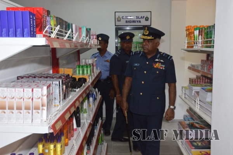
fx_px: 242
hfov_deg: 51.4
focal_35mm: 38
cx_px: 116
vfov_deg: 35.4
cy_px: 78
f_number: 6.3
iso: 400
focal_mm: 25
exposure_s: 1/50
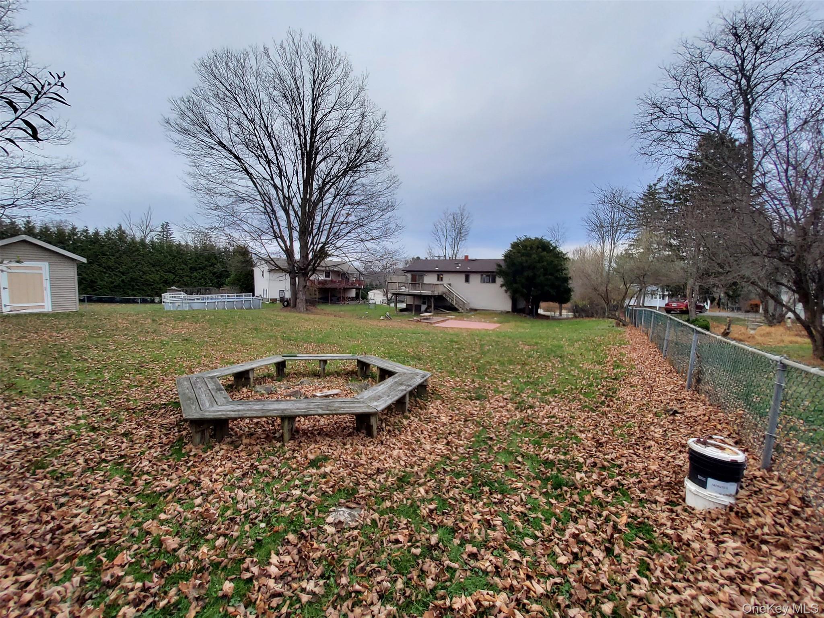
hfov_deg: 106.2
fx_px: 309
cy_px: 309
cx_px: 412
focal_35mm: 13
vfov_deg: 89.9
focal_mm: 1.13
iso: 50
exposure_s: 1/147
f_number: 2.2
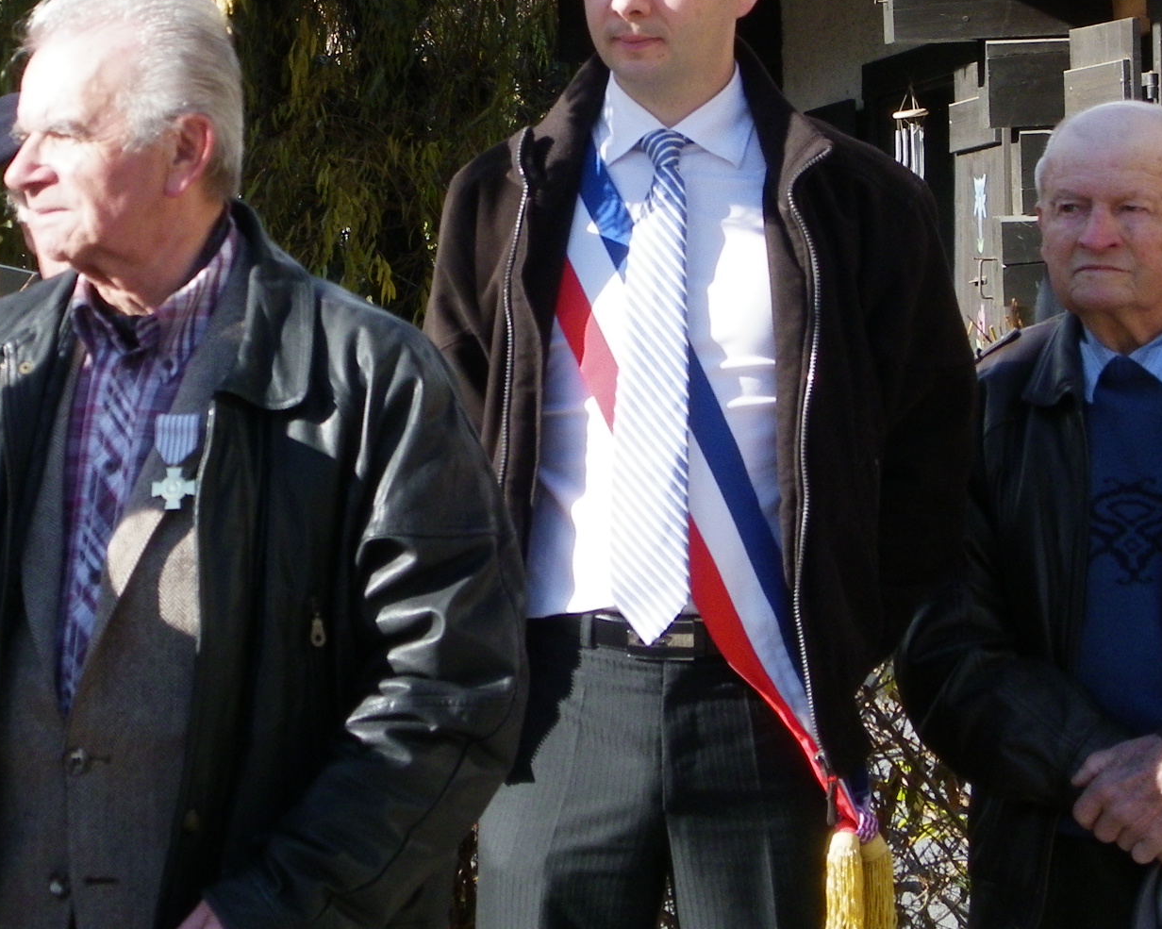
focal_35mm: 265
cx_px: 320
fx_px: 9111
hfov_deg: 7.3
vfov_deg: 5.8
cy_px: 208
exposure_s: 1/250
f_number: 4
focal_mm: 22.8
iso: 100
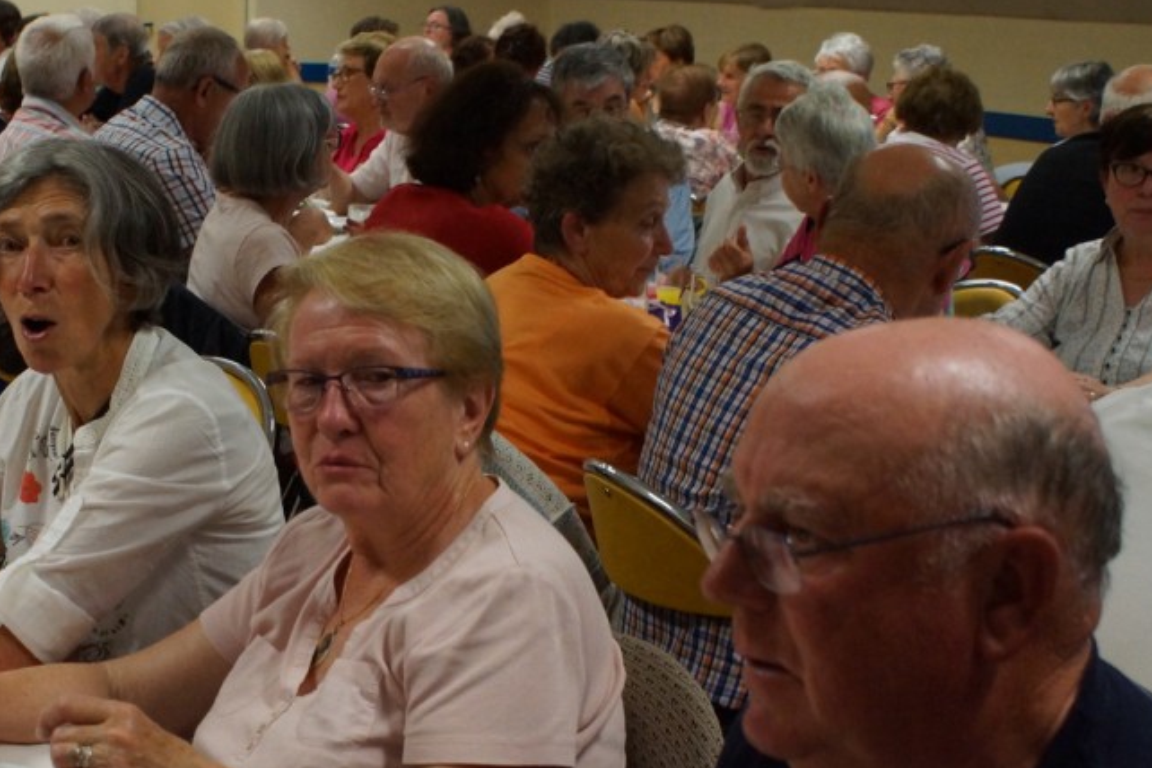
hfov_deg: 29.8
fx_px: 2144
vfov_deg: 20.2
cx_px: 366
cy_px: 533
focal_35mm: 67
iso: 1600
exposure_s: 1/100
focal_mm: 28
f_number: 4.5
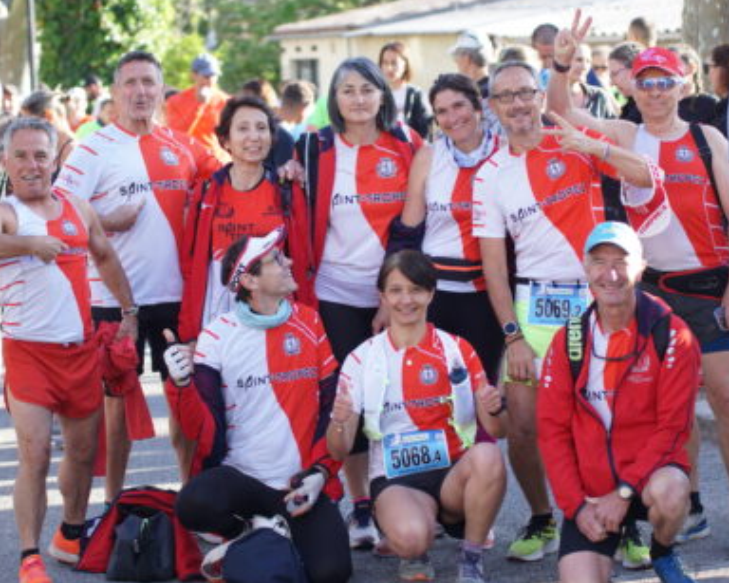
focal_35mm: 120
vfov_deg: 12.8
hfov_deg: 16.0
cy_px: 289
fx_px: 2588
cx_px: 368
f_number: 2.8
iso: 100
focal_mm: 70
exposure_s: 1/125
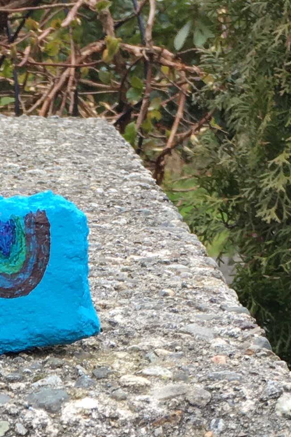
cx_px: 4
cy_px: 520
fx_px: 1503
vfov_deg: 15.9
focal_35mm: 124
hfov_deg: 11.0
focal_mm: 4.15
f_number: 2.2
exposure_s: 1/120
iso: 40
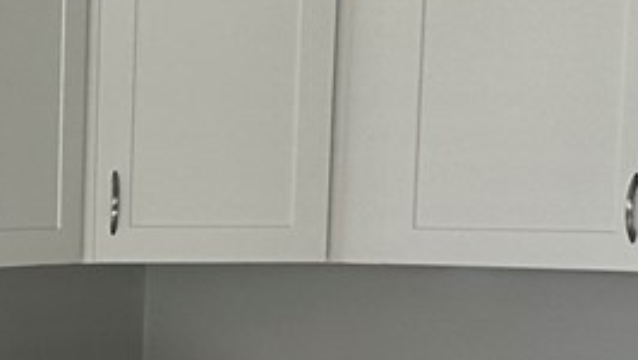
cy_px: 490
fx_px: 2658
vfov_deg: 7.6
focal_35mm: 157
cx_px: -240
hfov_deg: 13.1
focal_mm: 6.86
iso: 100
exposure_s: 1/120
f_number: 1.78
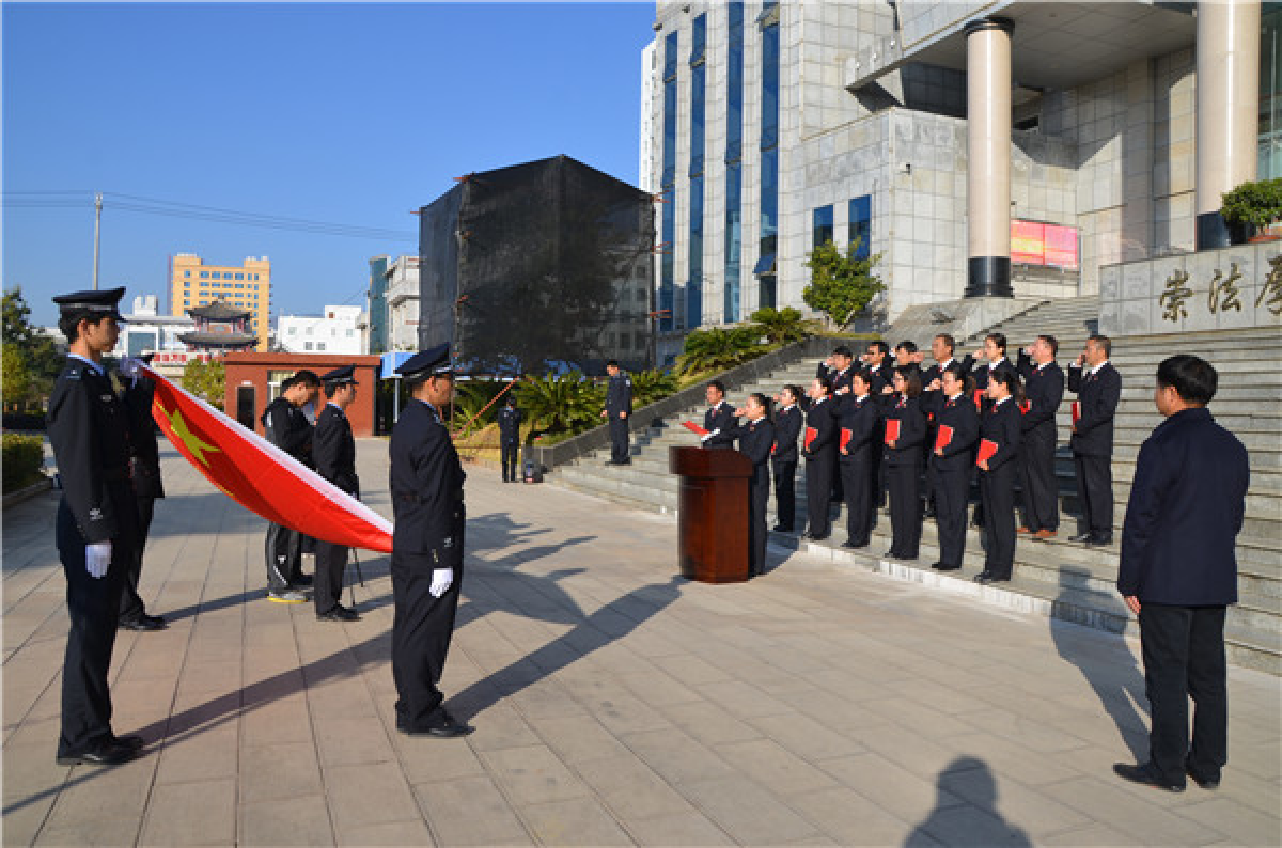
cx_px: 641
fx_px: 959
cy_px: 424
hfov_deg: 67.5
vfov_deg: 47.7
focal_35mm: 27
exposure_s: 1/250
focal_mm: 18
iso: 100
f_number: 8
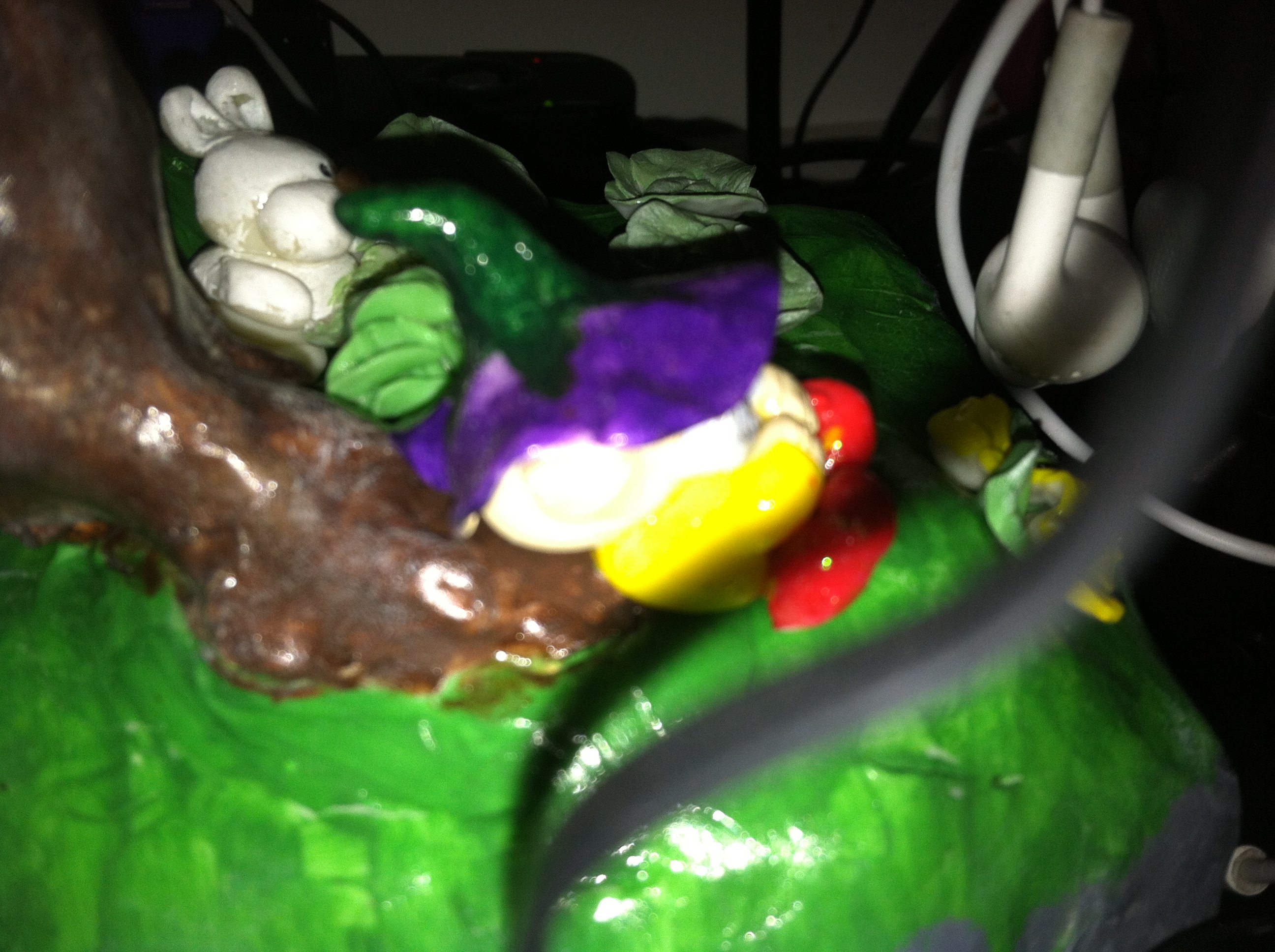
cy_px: 476
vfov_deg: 40.6
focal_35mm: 35
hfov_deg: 52.7
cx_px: 638
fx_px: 1287
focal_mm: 3.85
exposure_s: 1/142
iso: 80
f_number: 2.8
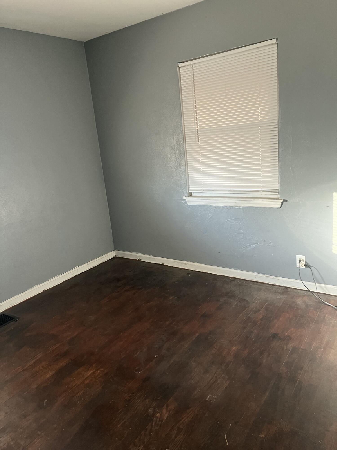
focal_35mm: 26
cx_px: 168
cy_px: 225
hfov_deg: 53.1
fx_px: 337
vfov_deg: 67.3
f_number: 1.6
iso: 320
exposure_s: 1/60
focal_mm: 5.1
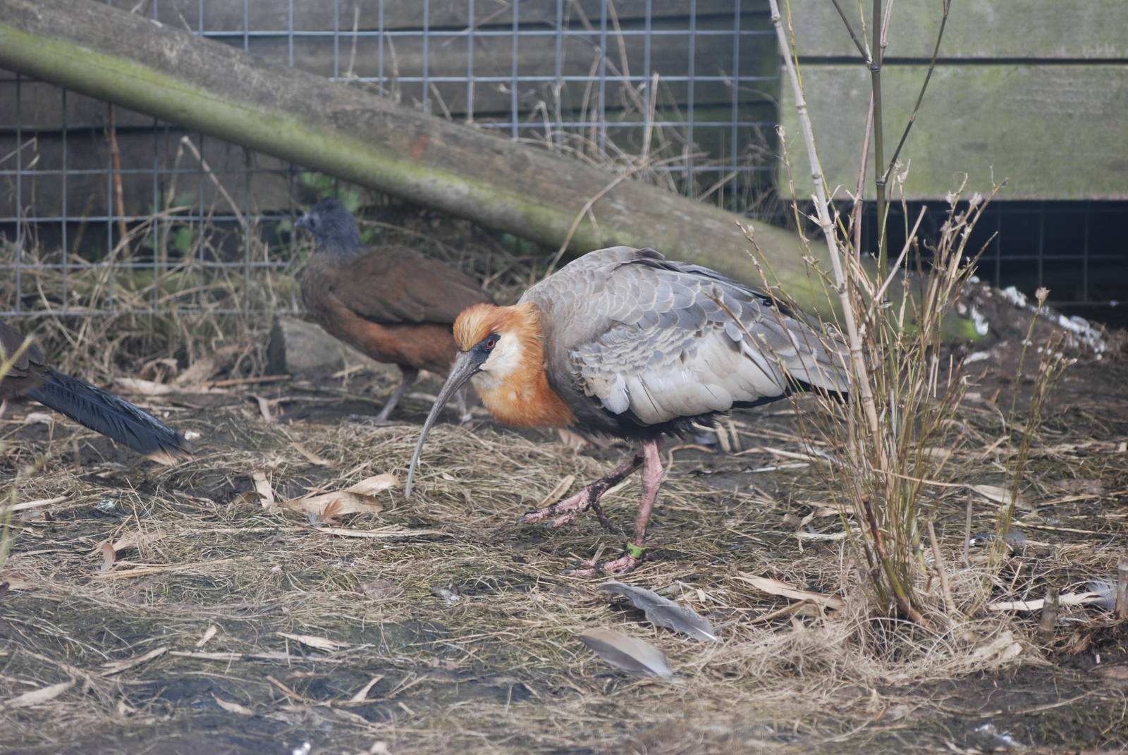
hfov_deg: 8.1
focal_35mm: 255
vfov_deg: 5.4
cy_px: 378
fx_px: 7999
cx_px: 564
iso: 280
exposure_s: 1/500
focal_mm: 170
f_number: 4.8
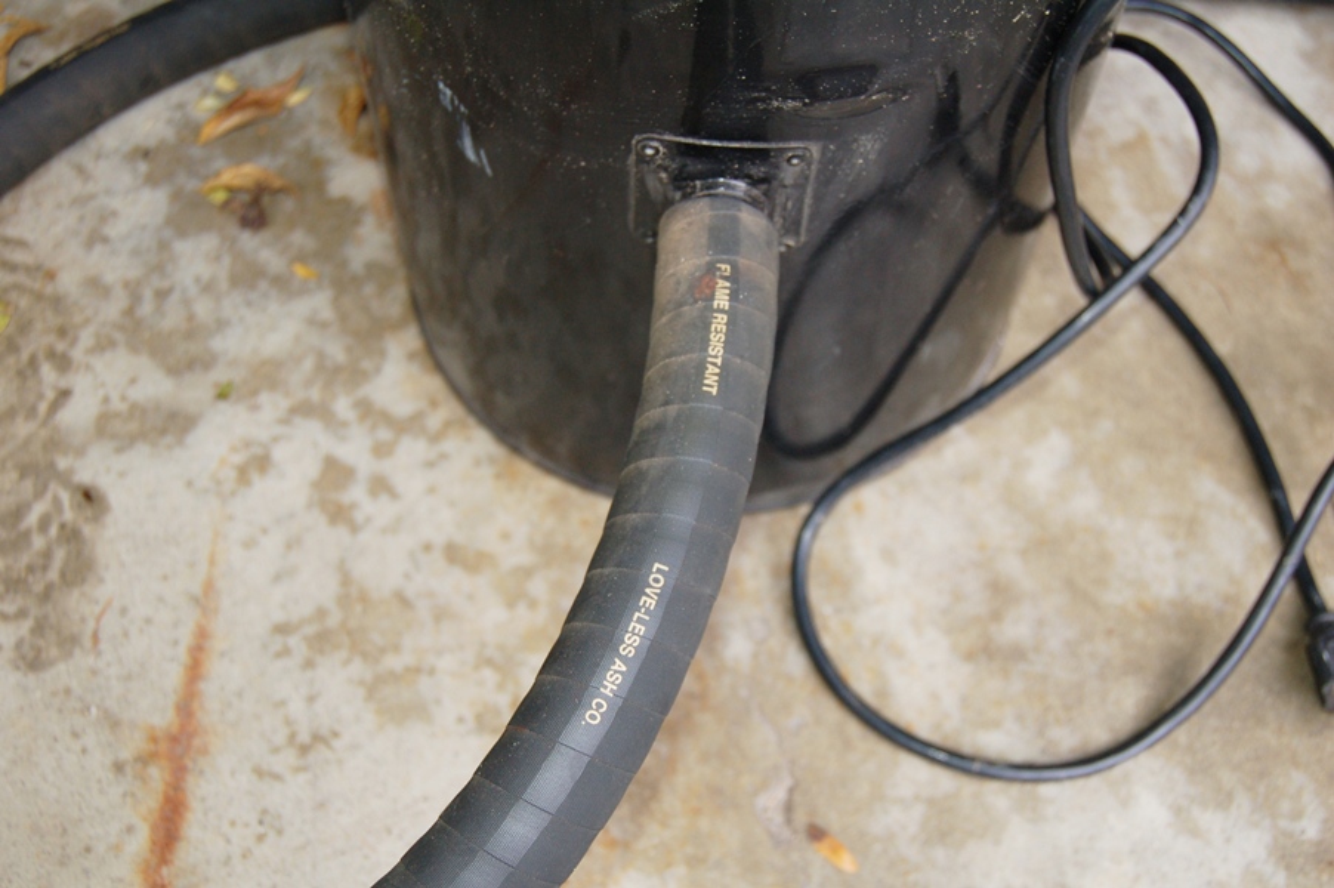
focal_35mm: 45
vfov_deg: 29.8
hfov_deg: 43.6
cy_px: 444
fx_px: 1666
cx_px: 667
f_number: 4.2
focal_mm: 30
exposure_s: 1/60
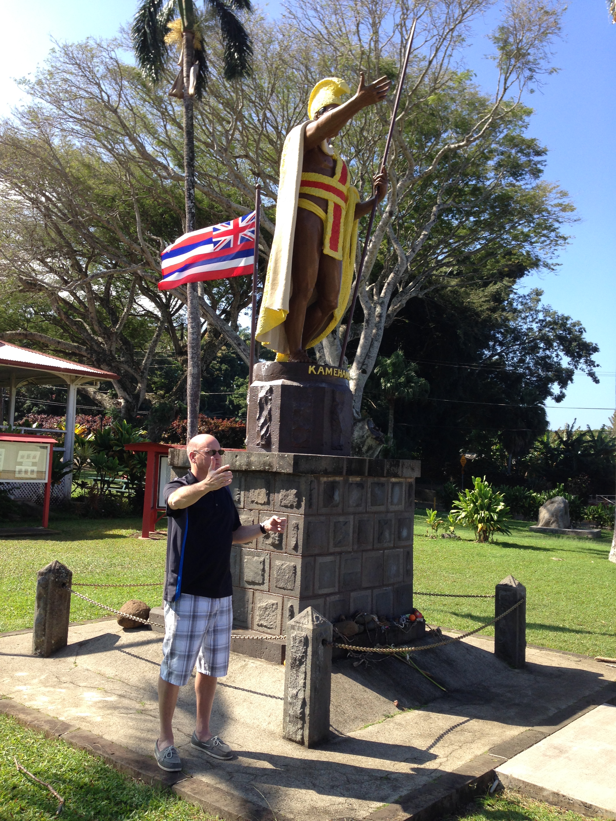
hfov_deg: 42.9
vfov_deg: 55.4
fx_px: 783
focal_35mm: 33
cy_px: 410
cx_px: 308
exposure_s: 1/630
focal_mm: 4.12
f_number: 2.4
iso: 50
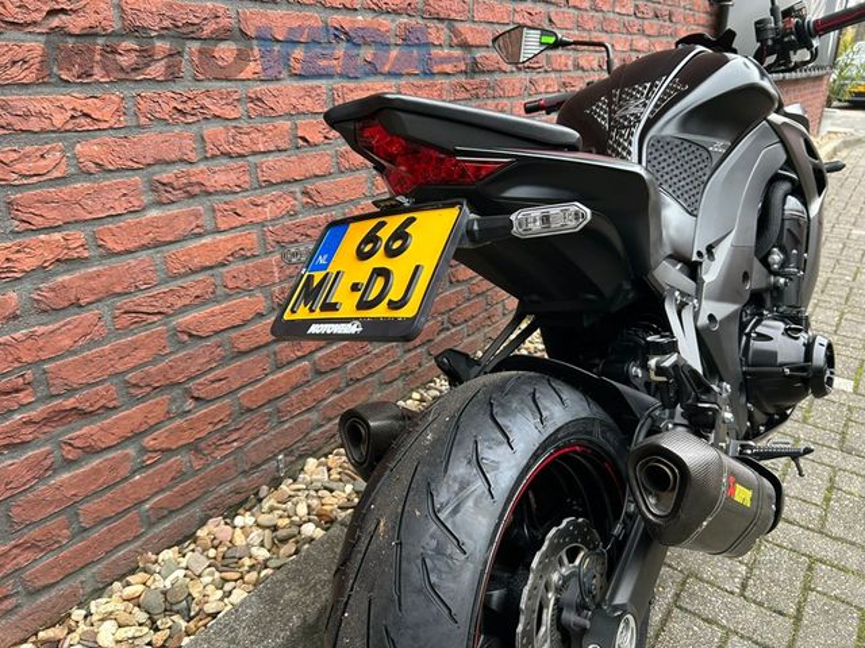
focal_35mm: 26
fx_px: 650
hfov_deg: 67.3
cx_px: 432
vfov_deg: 53.1
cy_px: 324
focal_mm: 5.7
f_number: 1.5
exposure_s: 1/96
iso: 125
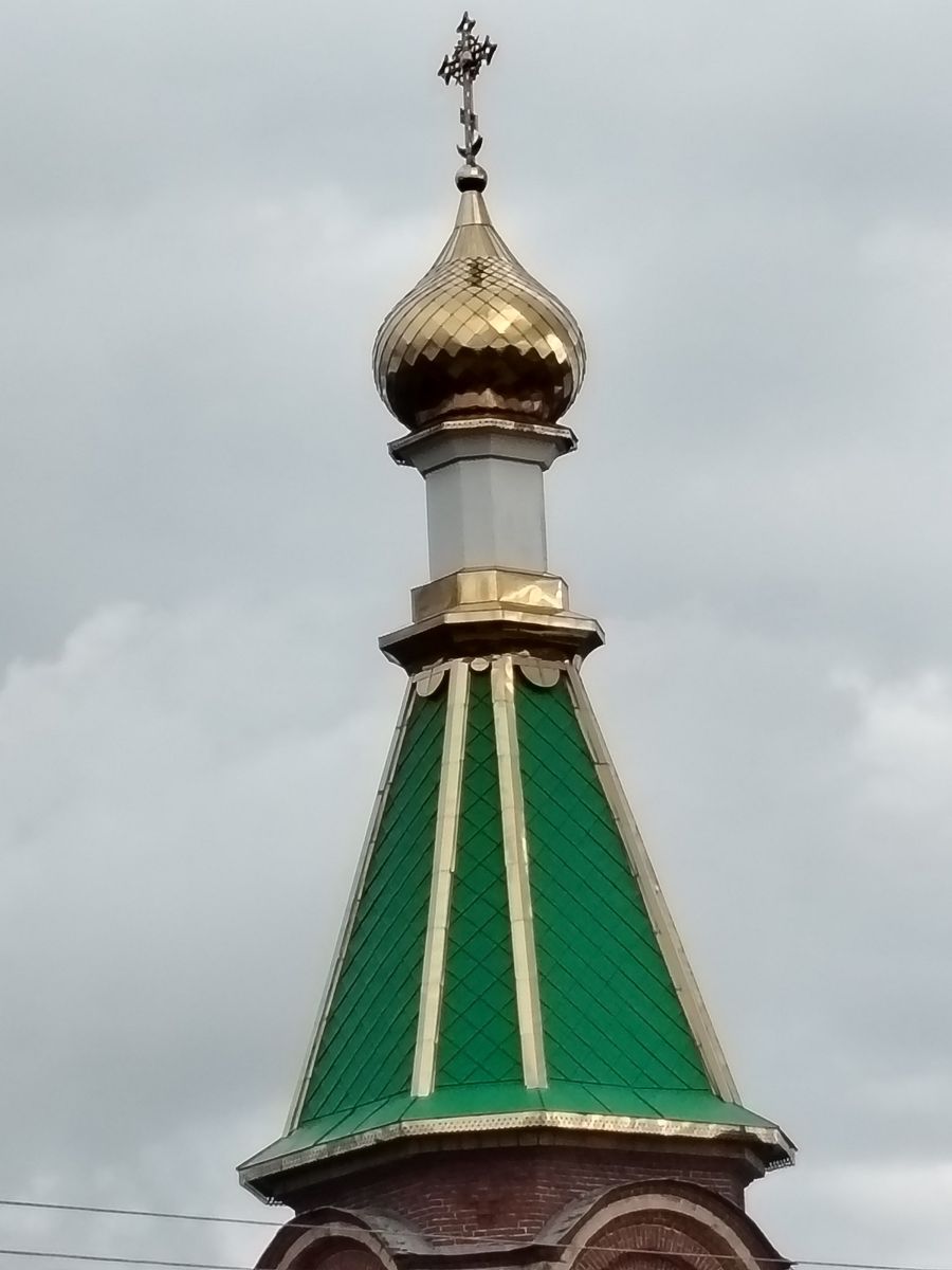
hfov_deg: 7.9
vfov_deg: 10.5
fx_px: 6930
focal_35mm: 189
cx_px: 476
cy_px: 635
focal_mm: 5.25
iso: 100
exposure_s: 1/517
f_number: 1.75
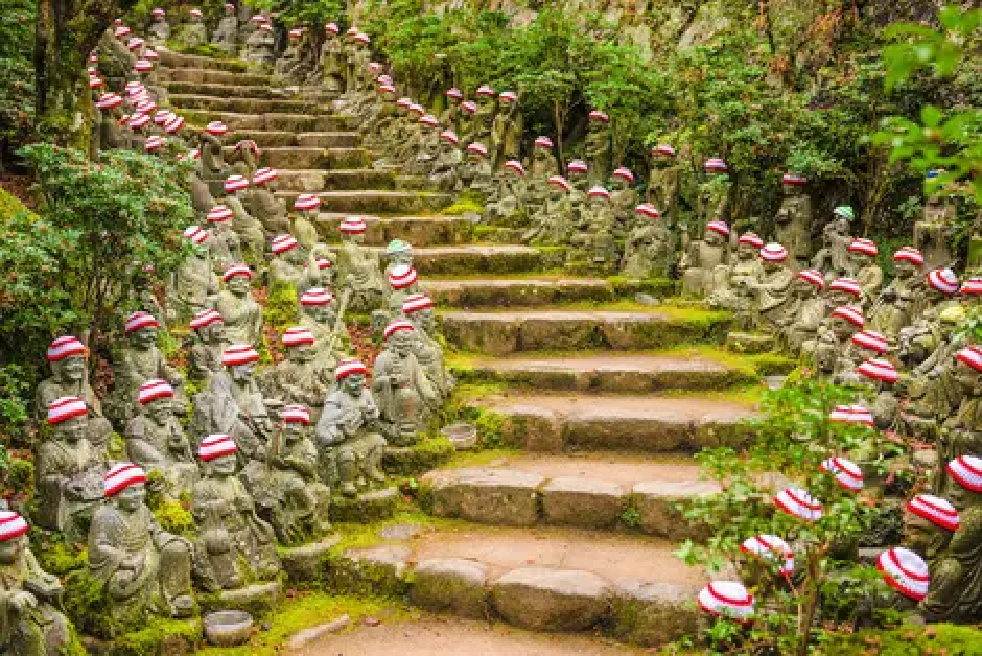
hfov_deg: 38.2
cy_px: 328
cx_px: 491
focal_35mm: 52
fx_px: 1419
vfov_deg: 26.0
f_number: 4
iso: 900
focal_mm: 52
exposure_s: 1/100
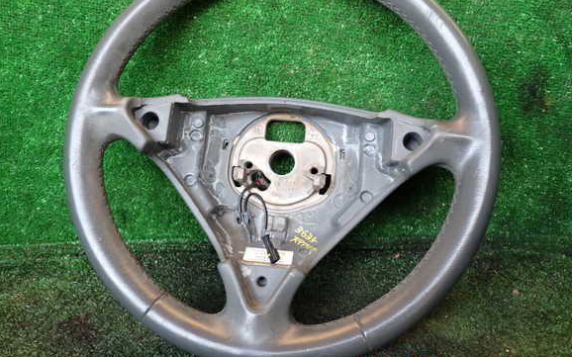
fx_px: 514
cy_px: 157
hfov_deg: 58.2
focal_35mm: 33
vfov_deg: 38.2
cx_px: 283
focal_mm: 5.4
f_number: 2.3
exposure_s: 1/30
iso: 200
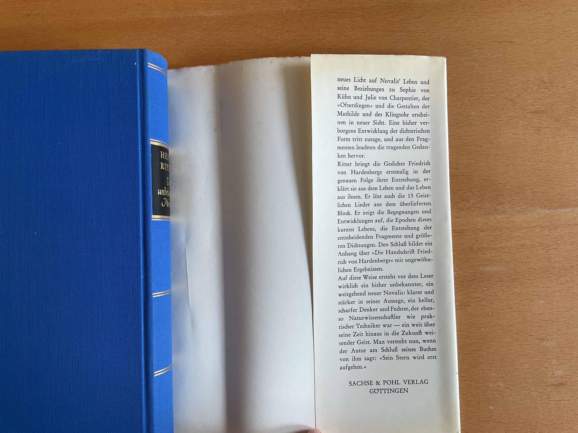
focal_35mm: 29
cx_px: 289
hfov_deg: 61.7
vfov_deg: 48.2
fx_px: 484
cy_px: 216
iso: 50
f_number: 1.8
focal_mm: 3
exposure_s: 1/60
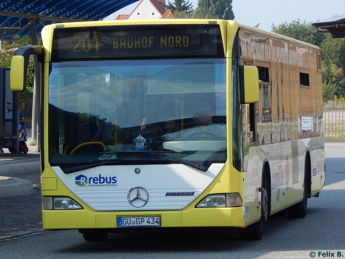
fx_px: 1594
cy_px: 130
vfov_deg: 9.3
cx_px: 172
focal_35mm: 160
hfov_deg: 12.4
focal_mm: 28.7
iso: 125
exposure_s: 1/500
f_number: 5.1
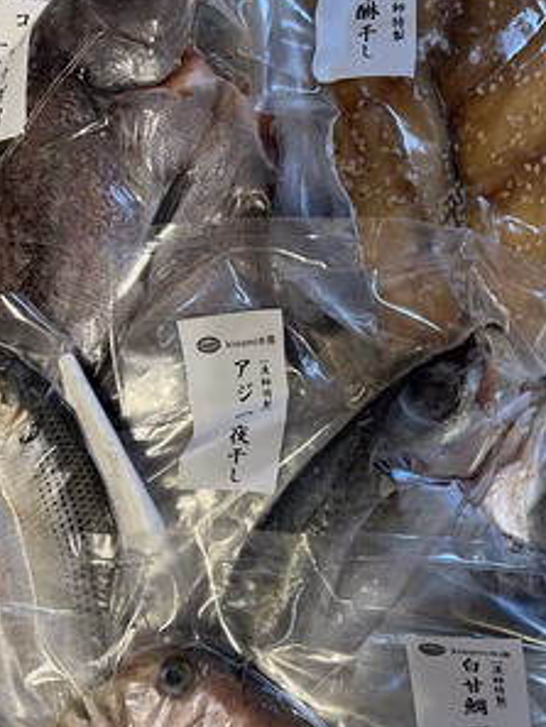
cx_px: 247
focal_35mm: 35
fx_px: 736
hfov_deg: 40.7
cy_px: 458
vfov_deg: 52.0
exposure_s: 1/68
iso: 125
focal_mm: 5.7
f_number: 1.5
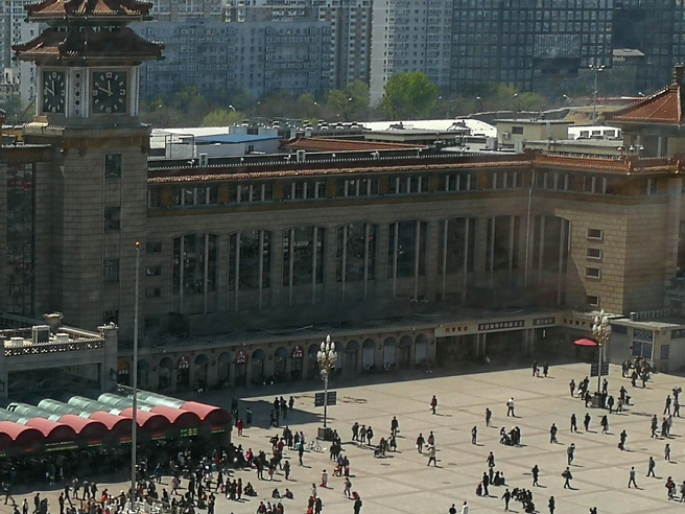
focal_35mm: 101
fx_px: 1999
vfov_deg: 14.6
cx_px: -40
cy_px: 395
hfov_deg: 18.8
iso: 80
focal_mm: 3.95
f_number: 2.2
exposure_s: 1/120
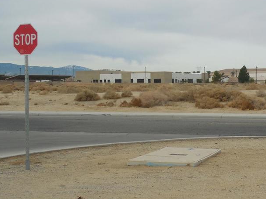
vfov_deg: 22.2
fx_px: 507
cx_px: 186
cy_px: 99
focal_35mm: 66
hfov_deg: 29.1
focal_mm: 7
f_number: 3.8
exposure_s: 1/640
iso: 125
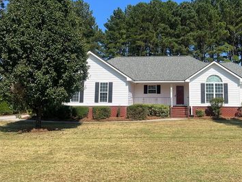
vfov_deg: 38.6
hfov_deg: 49.3
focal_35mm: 37
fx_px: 259
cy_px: 72
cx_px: 160
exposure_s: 1/2967
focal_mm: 5.1
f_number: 1.6
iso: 50
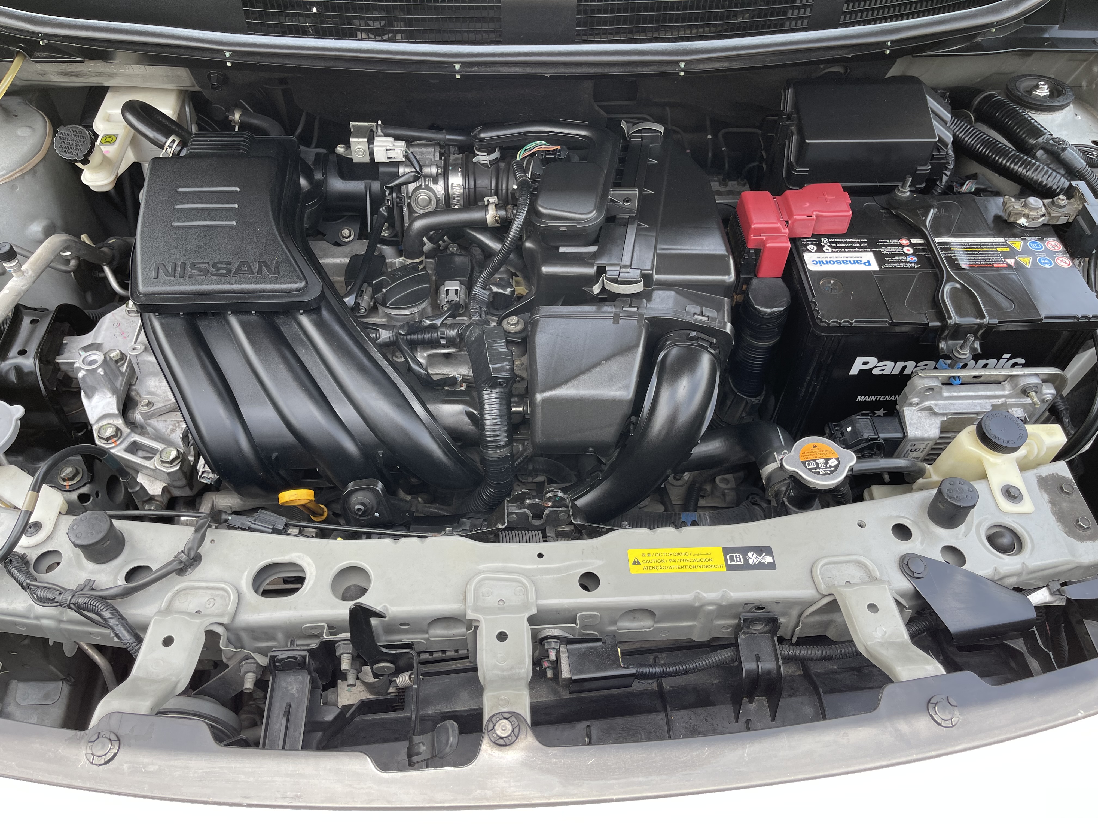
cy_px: 412
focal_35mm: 26
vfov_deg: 53.1
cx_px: 549
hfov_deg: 67.3
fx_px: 825
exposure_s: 1/435
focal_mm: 5.1
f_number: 1.6
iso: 32
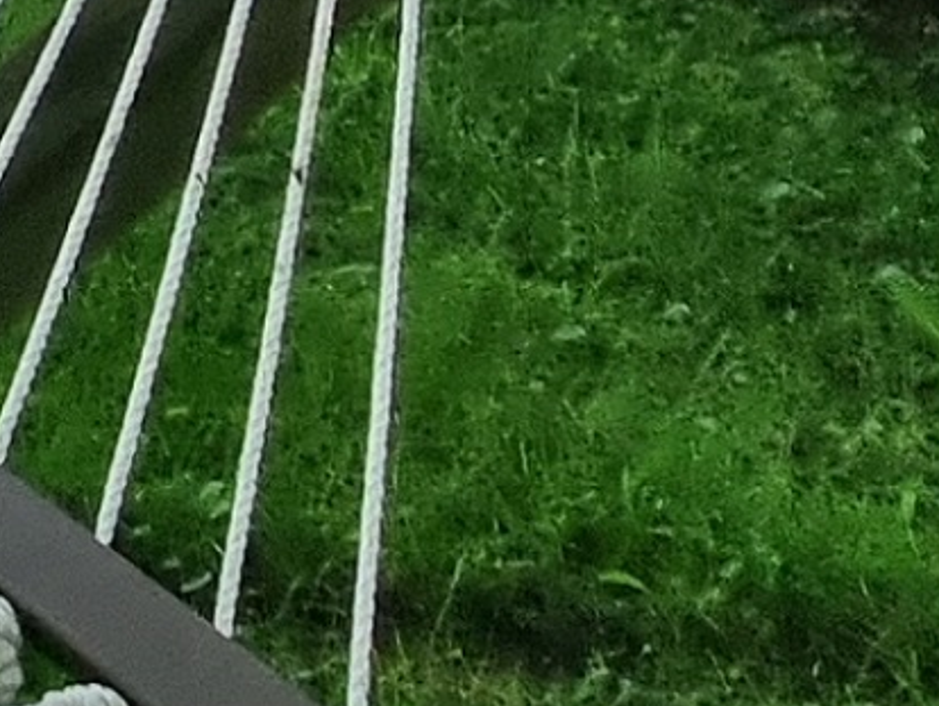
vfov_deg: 14.4
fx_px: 2470
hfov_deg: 13.3
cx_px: -1511
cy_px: -535
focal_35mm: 91
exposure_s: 1/191
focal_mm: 2.2
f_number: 2.2
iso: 50
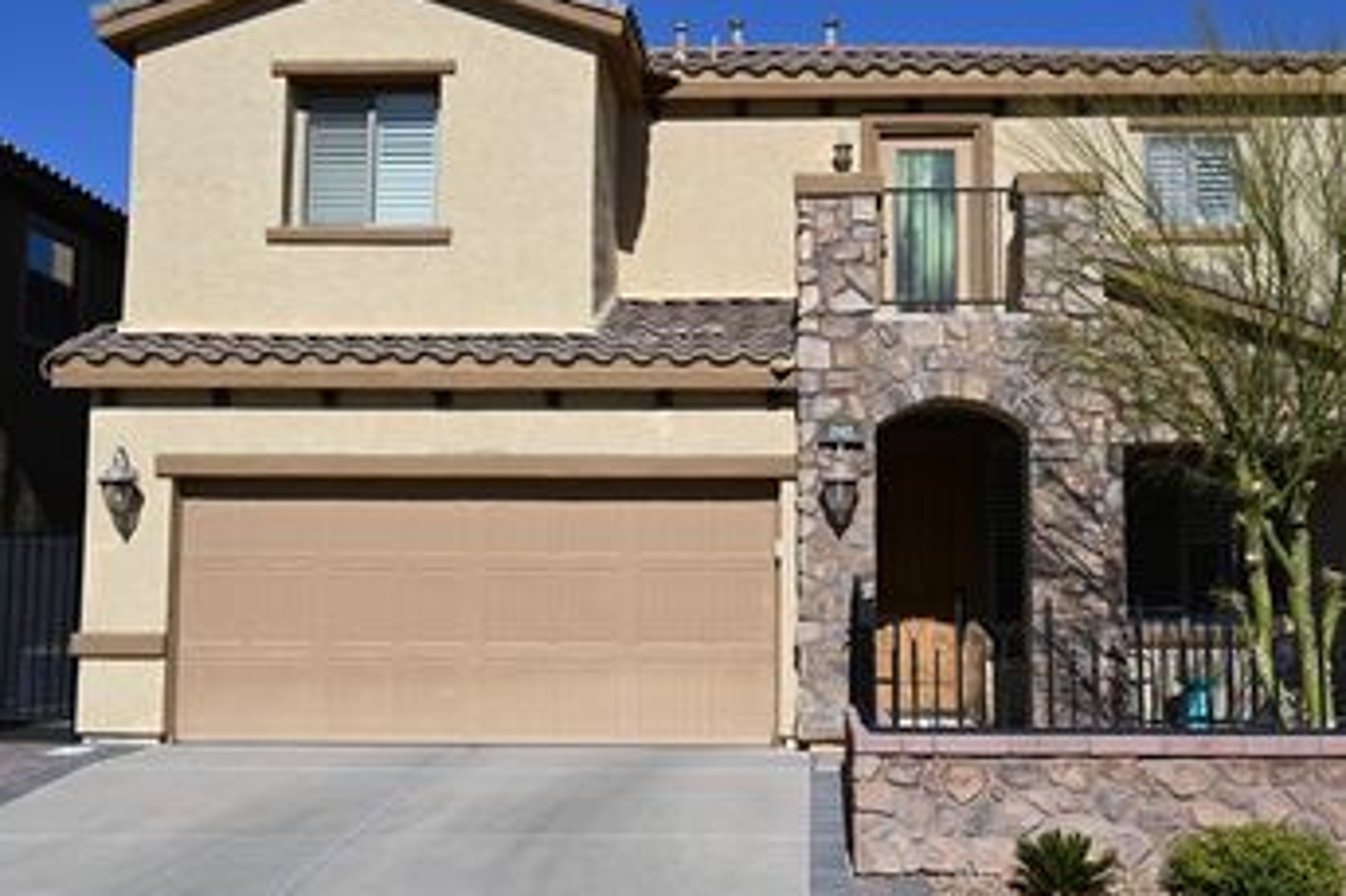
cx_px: 743
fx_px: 1821
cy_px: 389
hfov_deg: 40.5
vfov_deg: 27.6
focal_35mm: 49
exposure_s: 1/500
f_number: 8
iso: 100
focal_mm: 33.5
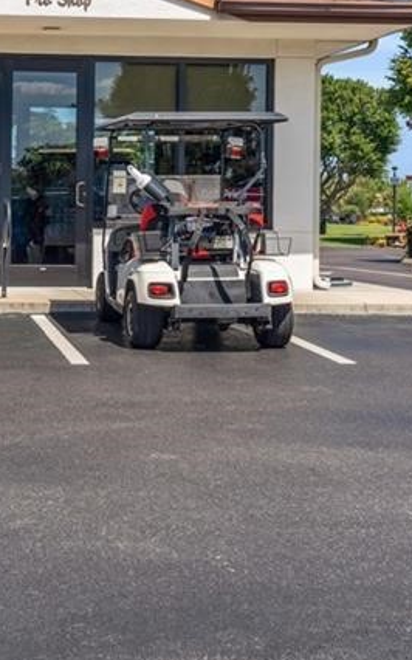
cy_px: 219
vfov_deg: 28.8
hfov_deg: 17.9
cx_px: 9
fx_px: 1276
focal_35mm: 71
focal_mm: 29
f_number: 9
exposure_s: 1/500
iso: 200
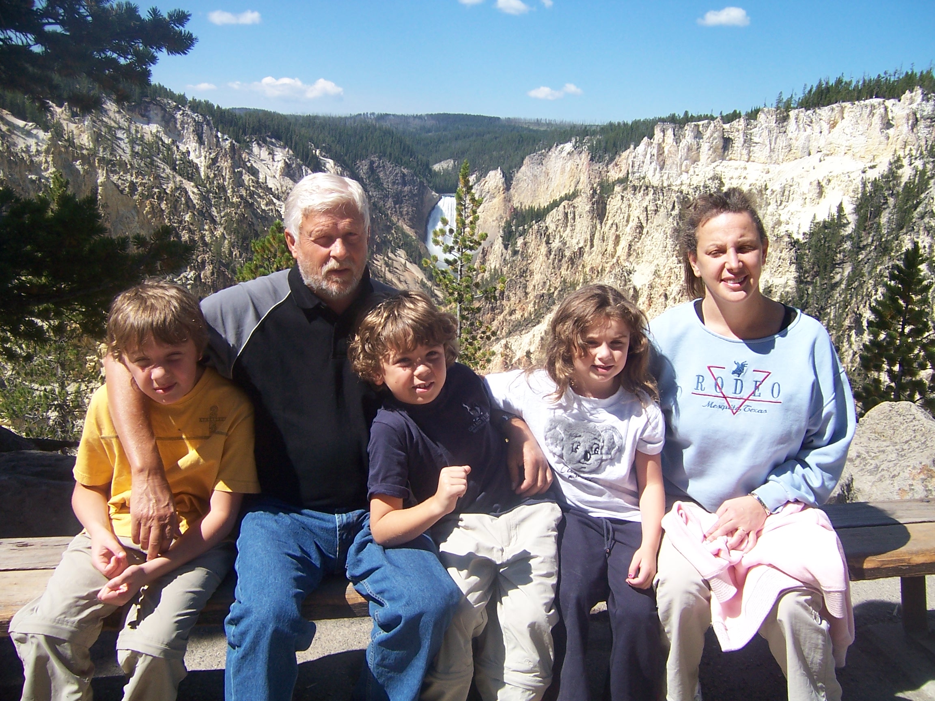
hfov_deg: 55.4
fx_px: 891
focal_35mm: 33
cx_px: 468
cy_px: 350
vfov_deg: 42.9
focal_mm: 5.5
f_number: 3.4
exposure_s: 1/750
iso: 80
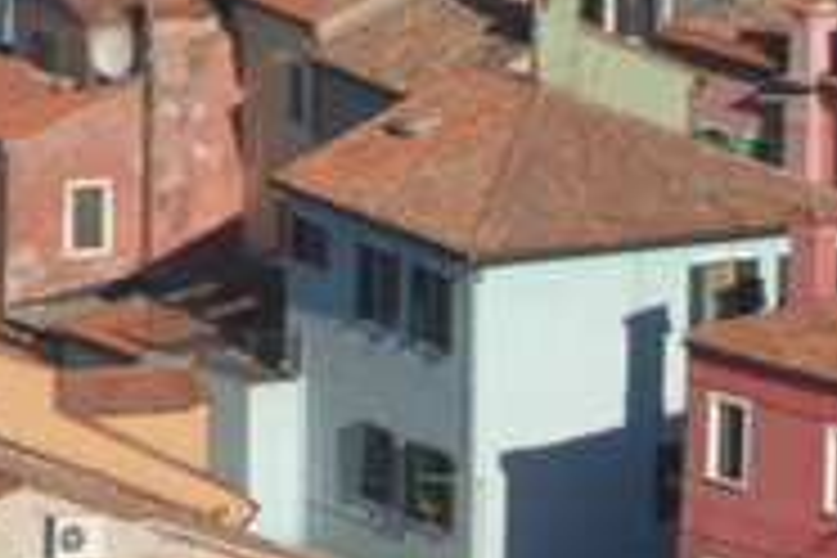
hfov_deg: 1.2
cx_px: 2340
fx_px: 40545
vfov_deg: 0.8
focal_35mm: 1744
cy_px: 1328
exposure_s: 1/640
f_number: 8
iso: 200
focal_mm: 200
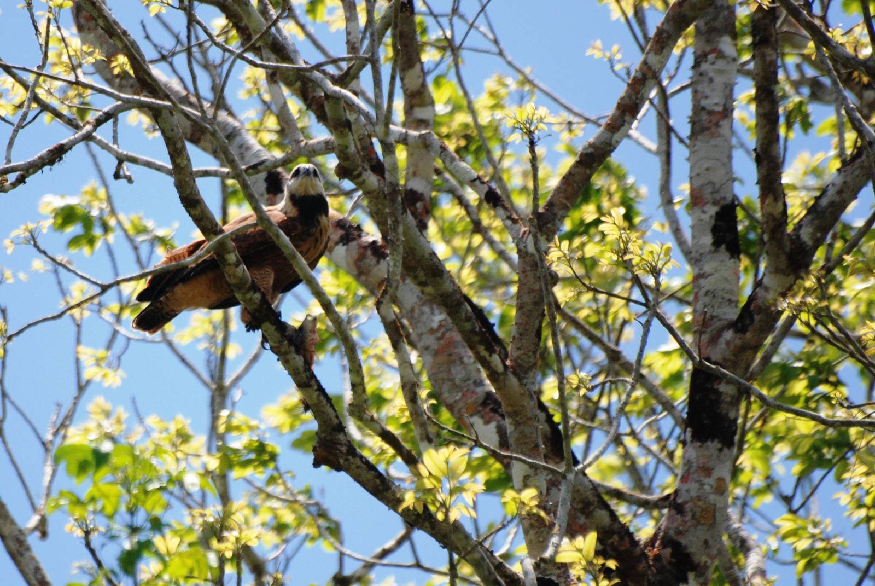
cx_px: 438
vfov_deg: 3.1
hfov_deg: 4.6
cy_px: 293
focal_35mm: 450
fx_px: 10950
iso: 400
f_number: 5.6
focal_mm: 300
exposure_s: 1/1000
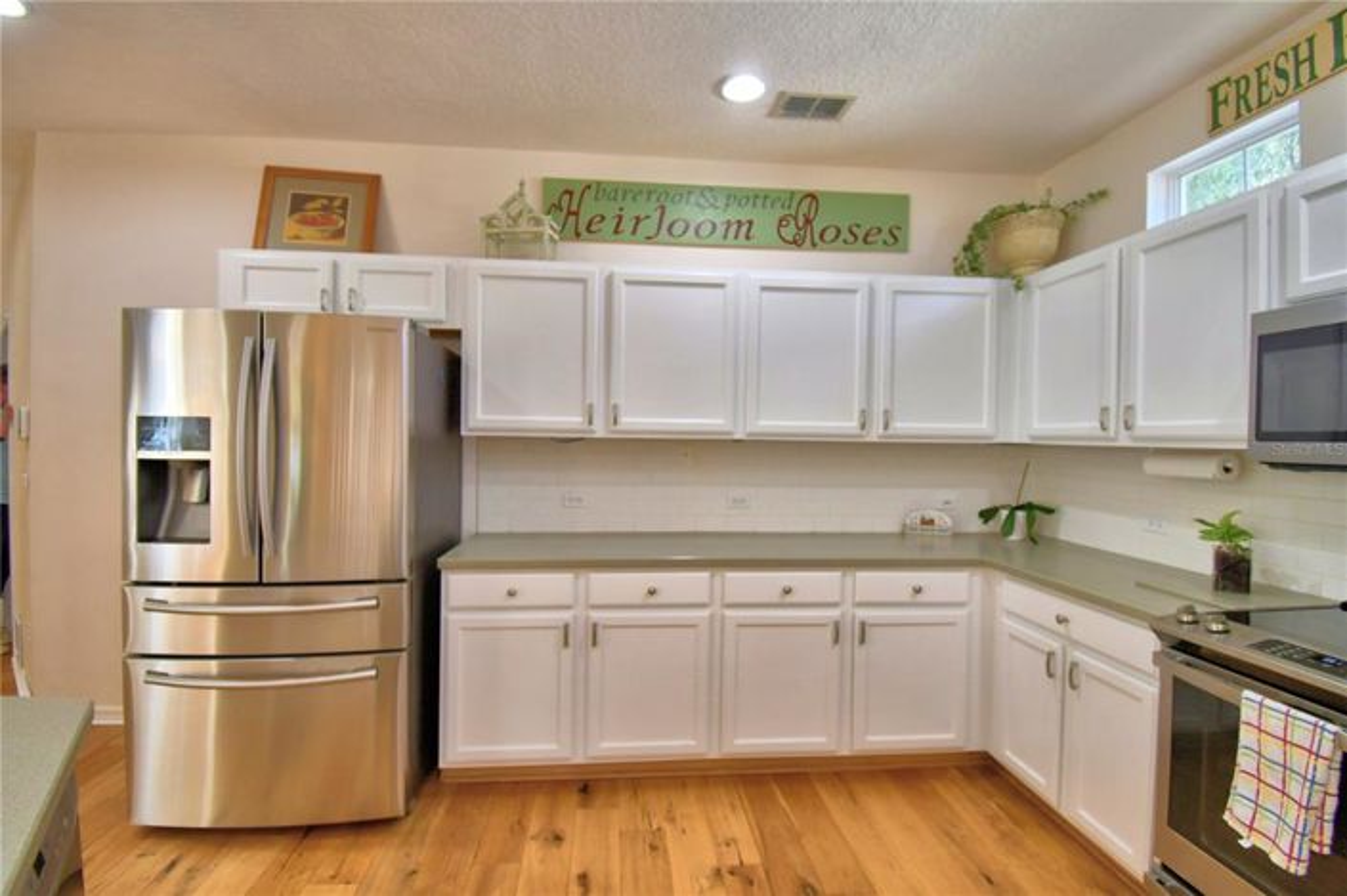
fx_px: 561
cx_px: 674
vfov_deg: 77.2
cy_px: 448
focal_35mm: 15
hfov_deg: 100.4
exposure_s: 1/80
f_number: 4.5
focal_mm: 10
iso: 400
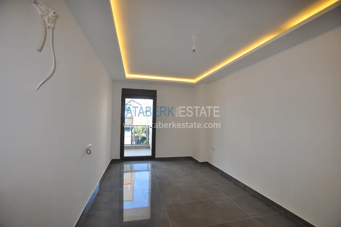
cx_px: 170
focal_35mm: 15
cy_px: 114
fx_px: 142
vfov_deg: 77.3
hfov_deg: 100.4
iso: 200
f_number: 4
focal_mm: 10
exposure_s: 1/100
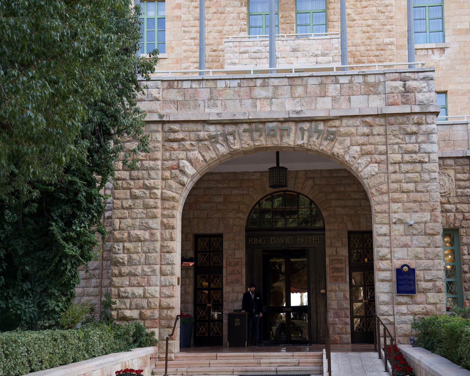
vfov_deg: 27.1
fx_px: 779
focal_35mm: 56
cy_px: 189
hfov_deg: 33.5
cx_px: 276
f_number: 4
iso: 100
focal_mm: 49
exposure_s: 1/160
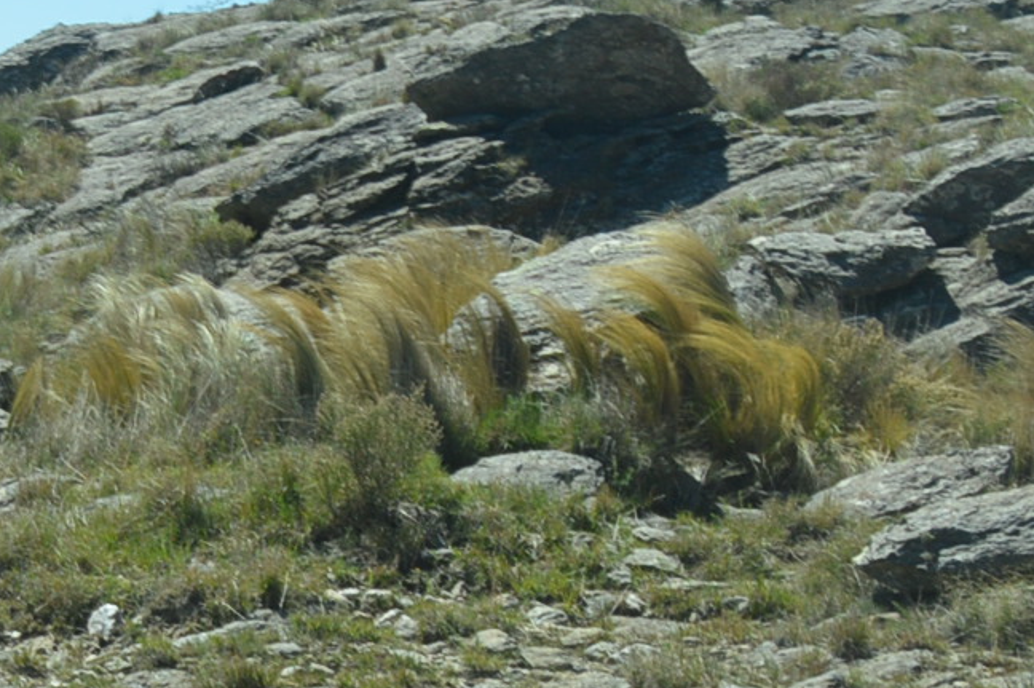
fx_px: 4793
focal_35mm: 167
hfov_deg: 11.3
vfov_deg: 8.2
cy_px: 5
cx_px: -932
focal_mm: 24
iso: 100
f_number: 7.1
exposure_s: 1/200
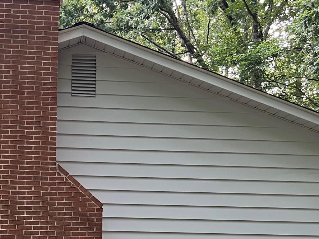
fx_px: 544
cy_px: 231
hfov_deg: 32.1
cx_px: 81
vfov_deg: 23.9
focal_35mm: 59
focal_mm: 5.7
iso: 250
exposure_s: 1/60
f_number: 1.5
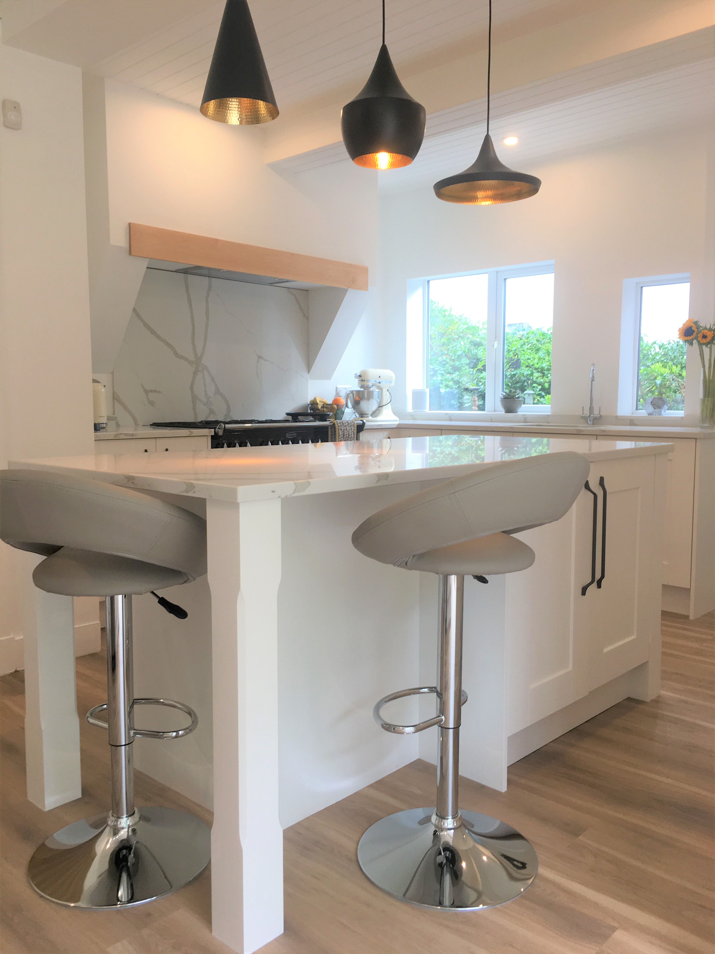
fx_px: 799
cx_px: 358
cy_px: 477
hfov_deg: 48.2
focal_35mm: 29
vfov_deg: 61.7
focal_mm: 4.15
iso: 32
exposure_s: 1/50
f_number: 2.2
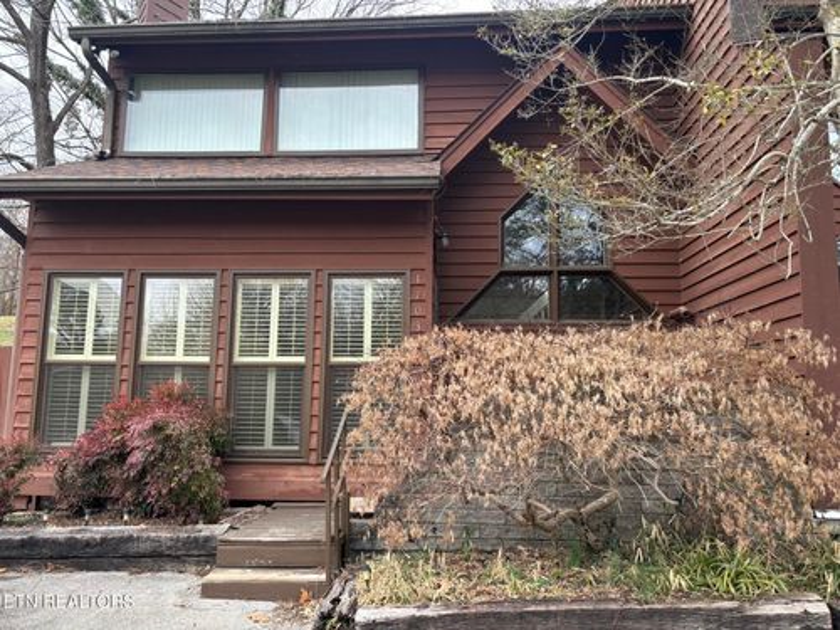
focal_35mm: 26
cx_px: 420
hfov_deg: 67.3
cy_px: 315
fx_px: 631
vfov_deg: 53.1
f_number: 1.6
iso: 50
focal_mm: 5.96
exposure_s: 1/121
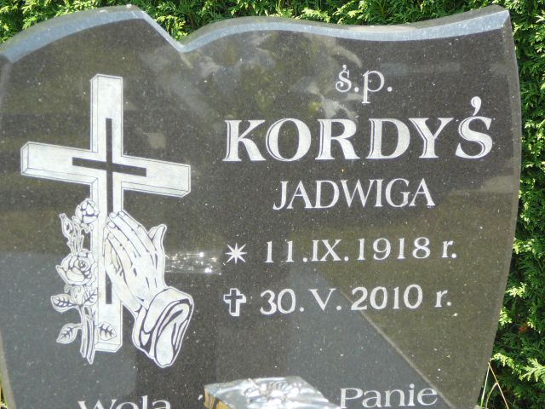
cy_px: 204
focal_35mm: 112
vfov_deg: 13.2
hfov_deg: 17.6
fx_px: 1763
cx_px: 272
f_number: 3.9
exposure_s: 1/125
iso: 80
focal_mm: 16.6
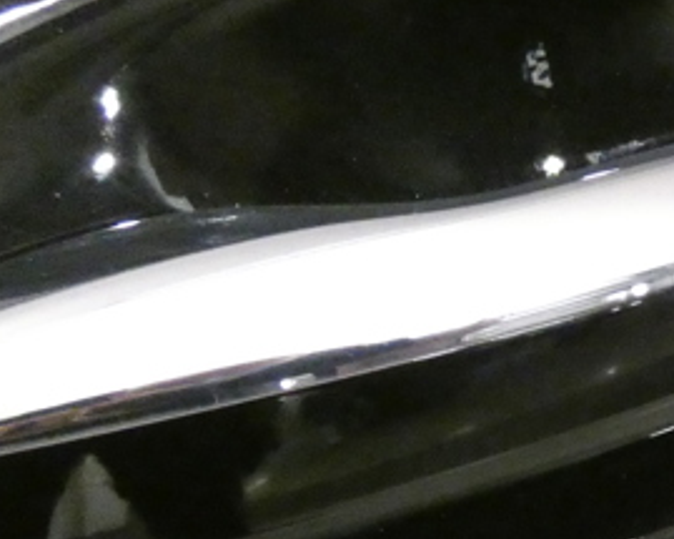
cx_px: 829
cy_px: 313
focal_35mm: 58
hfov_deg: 28.0
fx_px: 1157
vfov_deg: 26.2
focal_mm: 3.6
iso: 3200
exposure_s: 1/125
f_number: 2.8
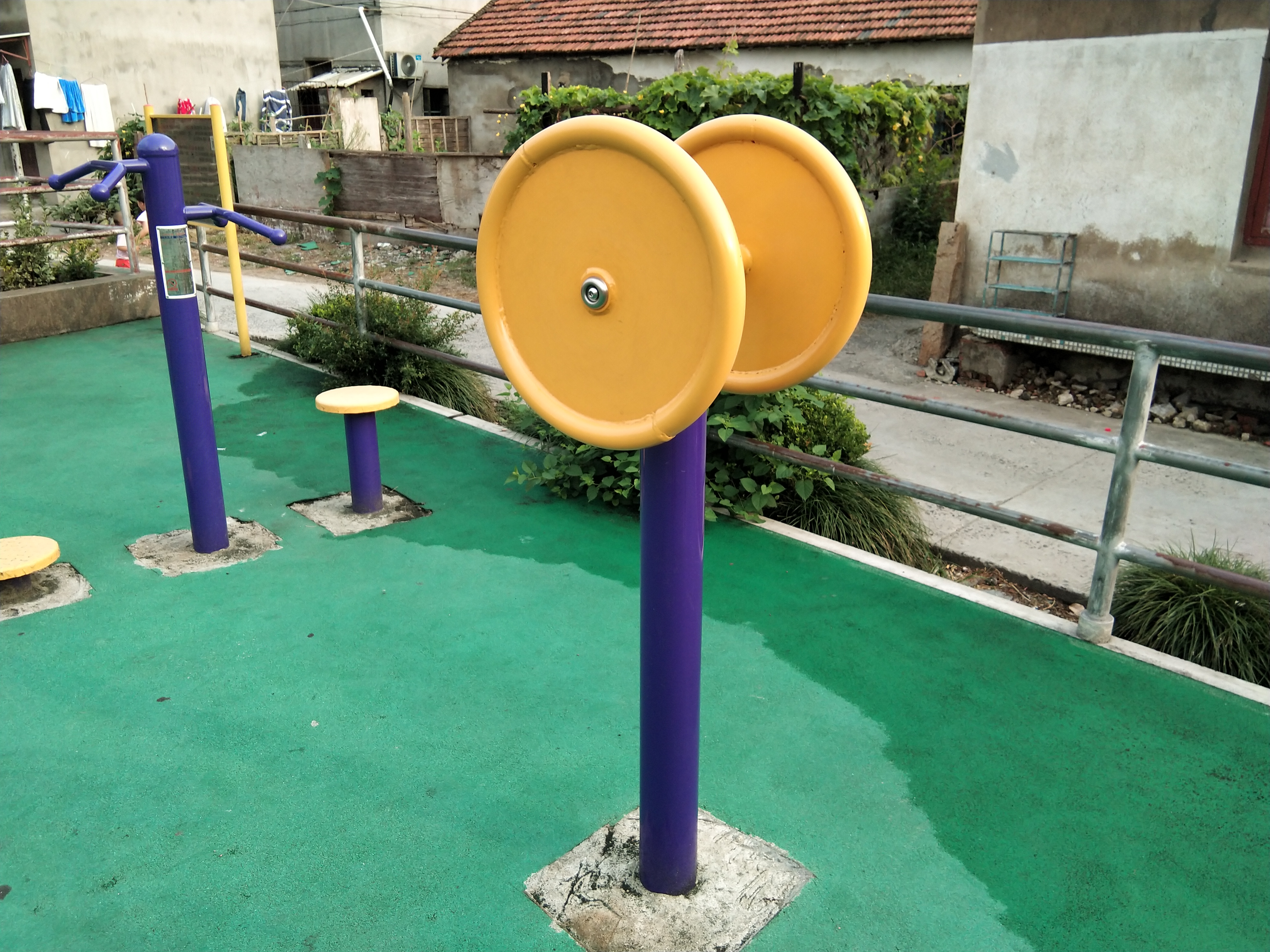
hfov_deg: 58.4
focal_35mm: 31
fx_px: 1137
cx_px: 635
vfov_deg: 45.4
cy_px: 476
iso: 50
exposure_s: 1/234
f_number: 2.2
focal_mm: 3.69
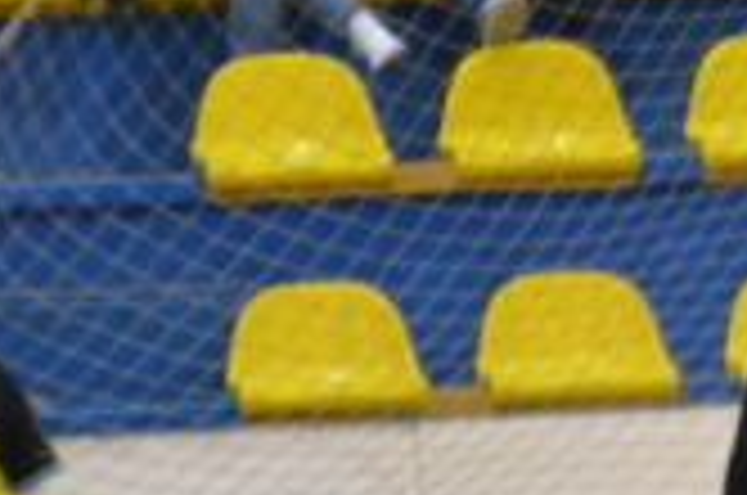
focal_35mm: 849
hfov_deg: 2.4
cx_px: 1192
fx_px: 17583
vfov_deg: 1.6
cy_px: 518
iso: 3200
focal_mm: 122
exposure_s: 1/320
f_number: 4.8
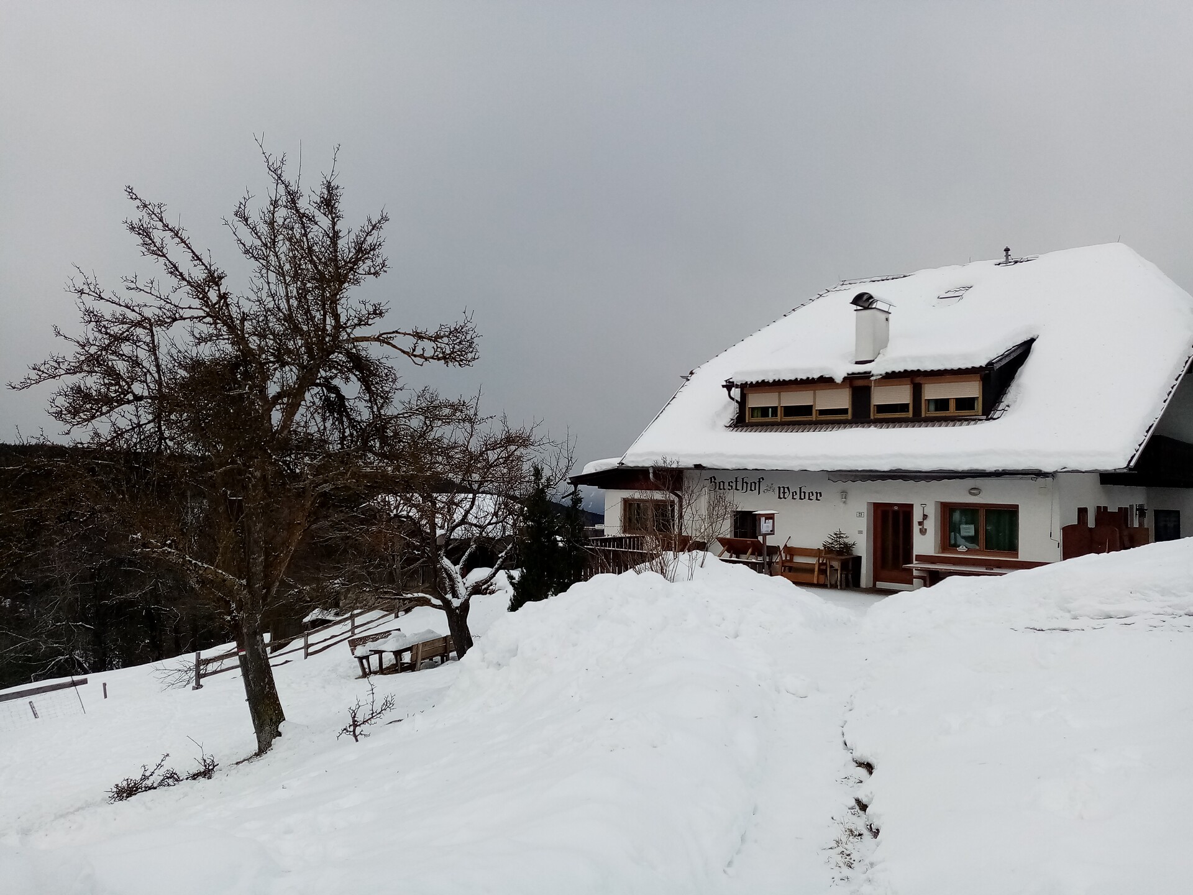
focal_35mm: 26
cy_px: 448
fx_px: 896
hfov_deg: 67.3
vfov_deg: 53.1
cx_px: 596
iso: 105
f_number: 1.8
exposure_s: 1/659
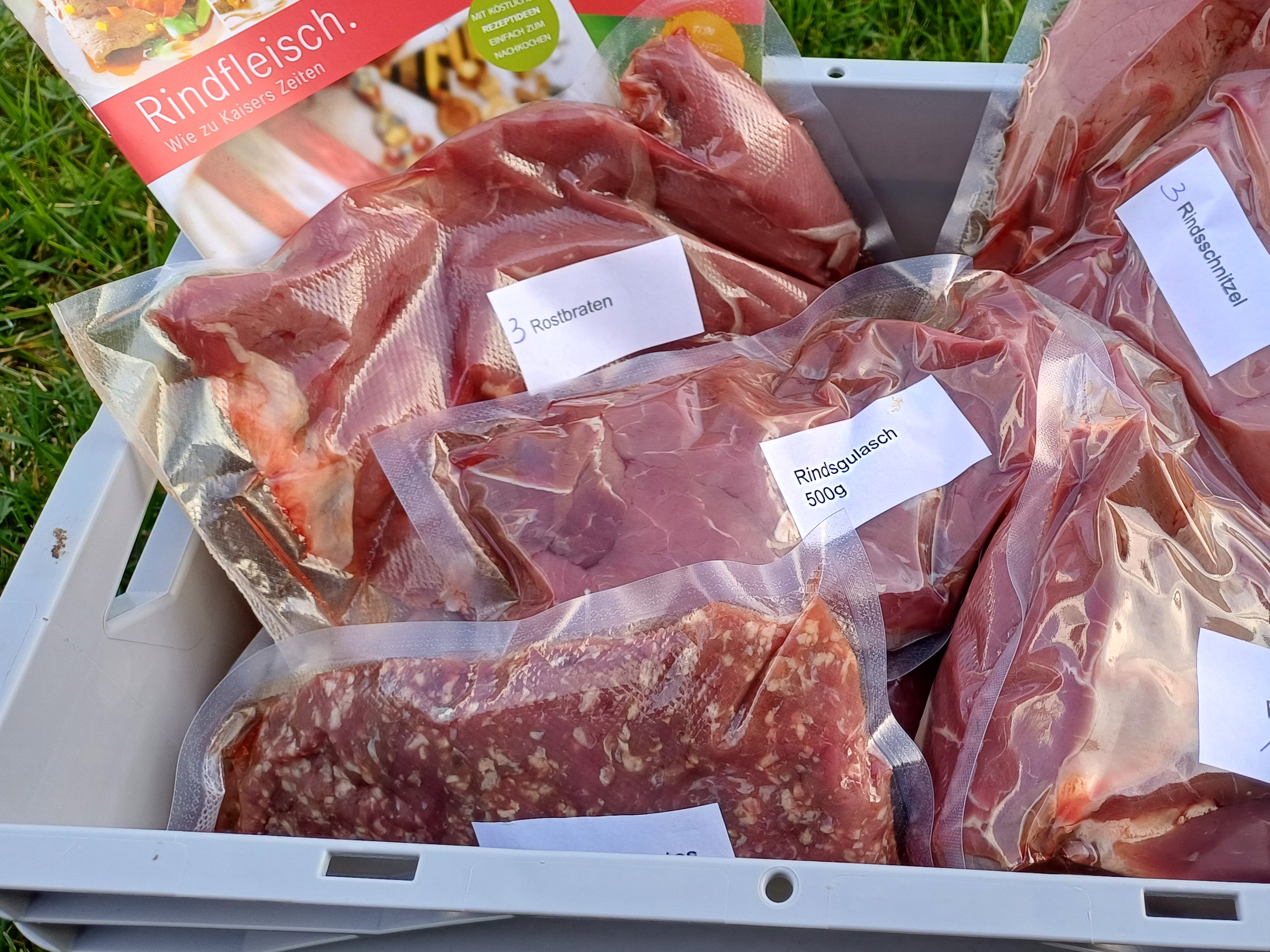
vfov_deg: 40.6
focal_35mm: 35
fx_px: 1284
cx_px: 834
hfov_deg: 51.8
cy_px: 415
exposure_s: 1/170
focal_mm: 4.65
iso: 50
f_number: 1.8
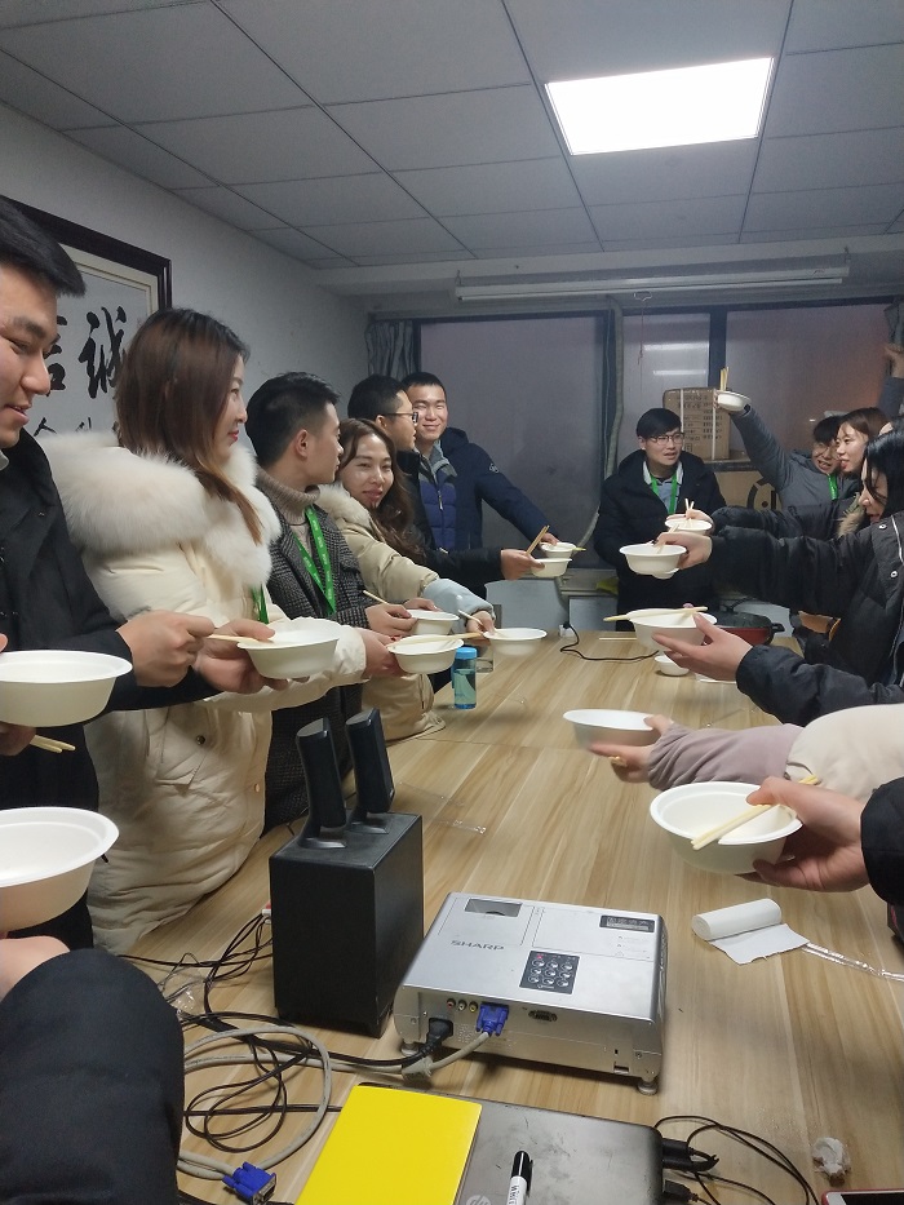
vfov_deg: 60.0
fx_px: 1044
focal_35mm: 30
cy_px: 602
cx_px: 452
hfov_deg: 46.8
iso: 354
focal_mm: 3.95
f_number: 1.8
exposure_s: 1/50
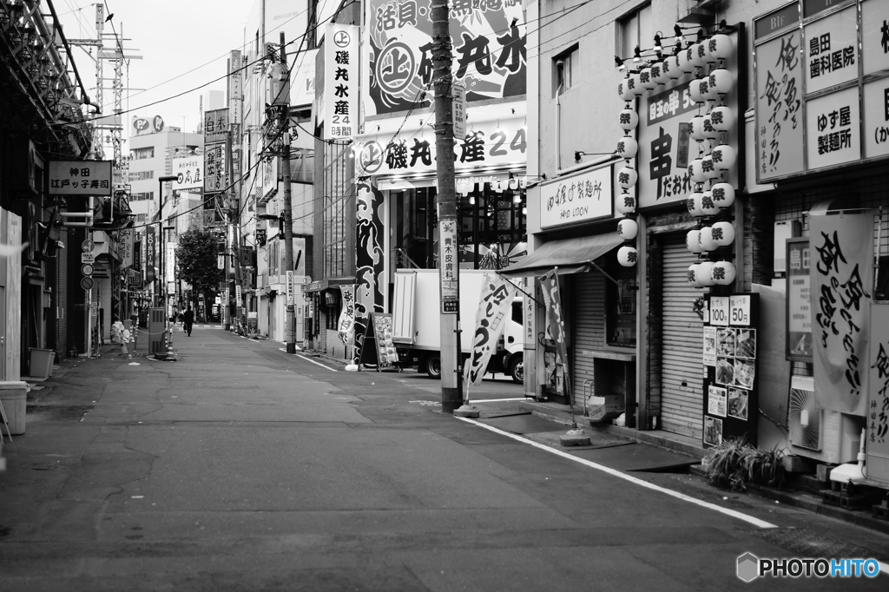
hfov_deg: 43.6
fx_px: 1111
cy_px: 296
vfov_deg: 29.8
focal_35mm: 45
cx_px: 444
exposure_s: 1/320
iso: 100
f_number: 1.4
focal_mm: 30
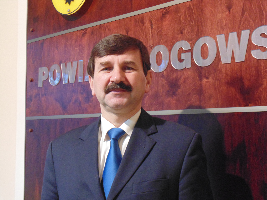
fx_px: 501
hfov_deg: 29.8
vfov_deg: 22.6
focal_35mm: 65
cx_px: 134
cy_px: 100
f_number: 4.1
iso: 400
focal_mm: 11.7
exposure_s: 1/13
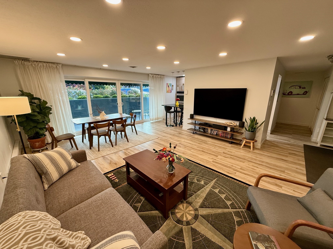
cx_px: 166
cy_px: 124
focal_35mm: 14
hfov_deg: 102.1
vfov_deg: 85.7
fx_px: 135
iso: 200
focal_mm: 2.22
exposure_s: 1/120
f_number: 2.2
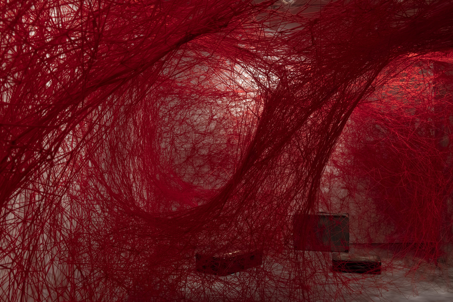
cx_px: 226
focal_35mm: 36
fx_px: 453
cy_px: 151
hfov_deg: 53.1
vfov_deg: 36.9
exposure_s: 1/80
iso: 2000
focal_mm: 36
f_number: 11
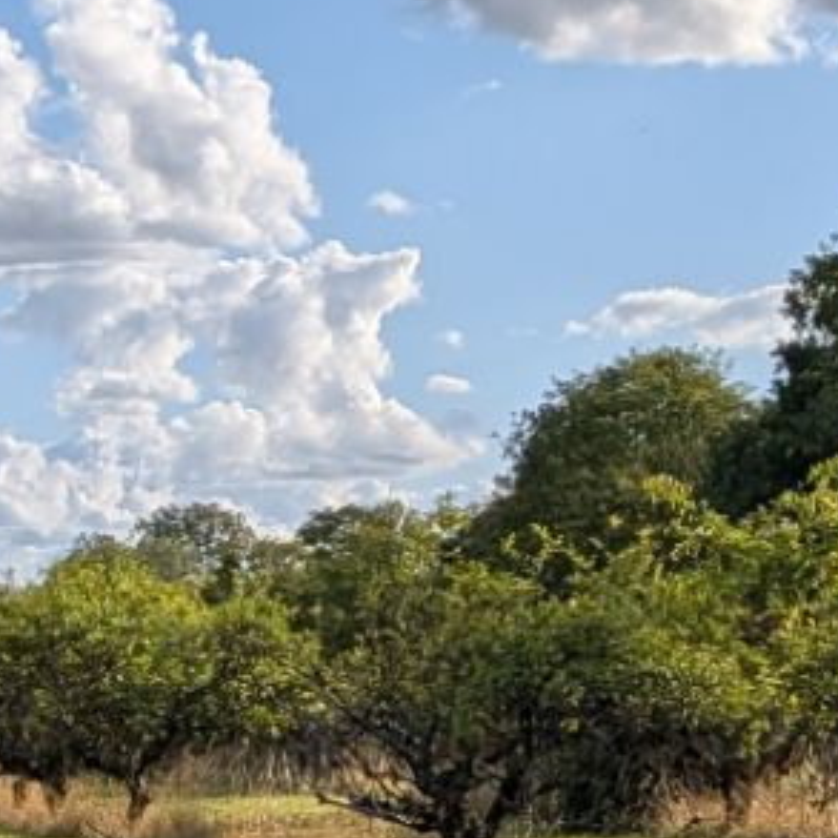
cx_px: -469
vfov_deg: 12.0
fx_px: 3971
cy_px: 689
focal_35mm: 145
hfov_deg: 11.5
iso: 20
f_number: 1.68
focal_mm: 6.9
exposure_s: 1/1541
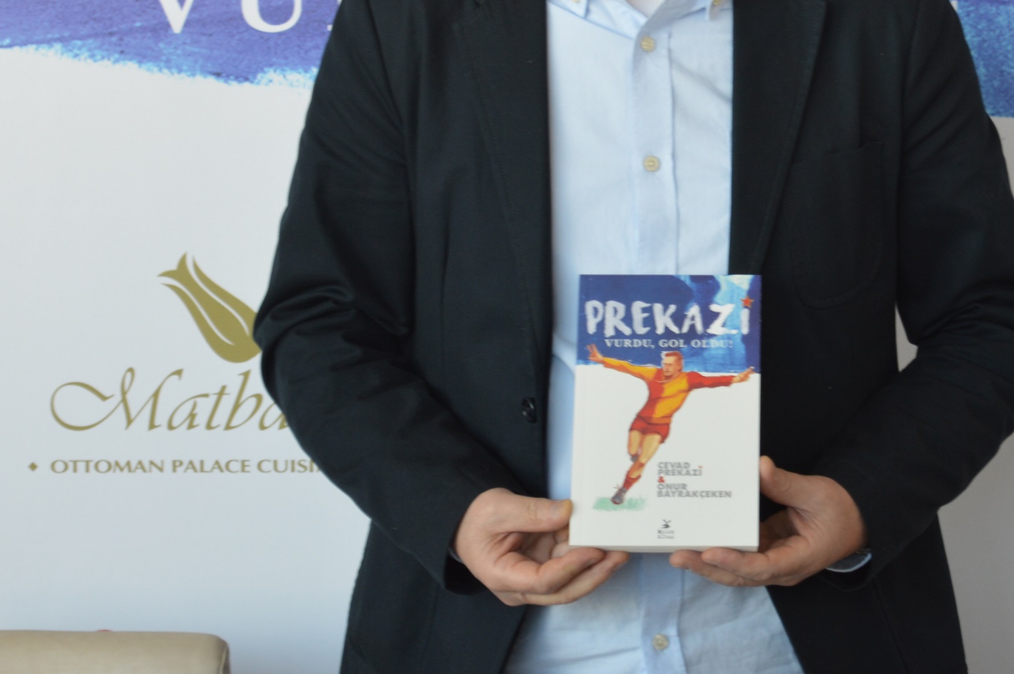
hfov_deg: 15.1
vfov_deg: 10.1
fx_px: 3799
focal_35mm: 135
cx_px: 739
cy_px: 35
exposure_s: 1/30
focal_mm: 45
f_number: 6.3
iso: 200
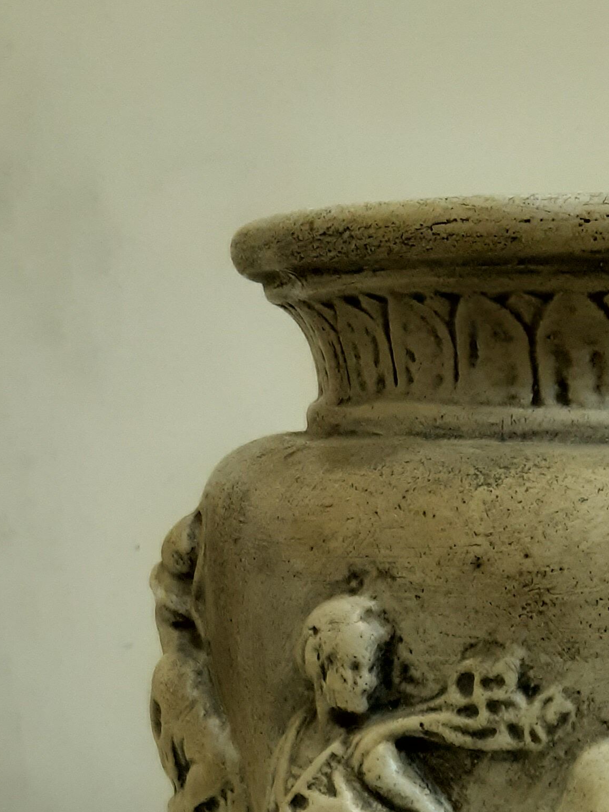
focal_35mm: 78
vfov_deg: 22.0
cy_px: 1106
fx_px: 1830
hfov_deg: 18.5
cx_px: 595
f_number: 1.7
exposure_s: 1/50
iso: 160
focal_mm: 3.92
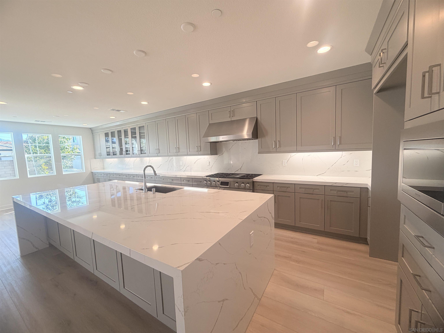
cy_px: 166
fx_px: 180
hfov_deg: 102.1
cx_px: 222
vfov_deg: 85.7
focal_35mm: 14
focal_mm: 2.22
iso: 125
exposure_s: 1/120
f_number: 2.2
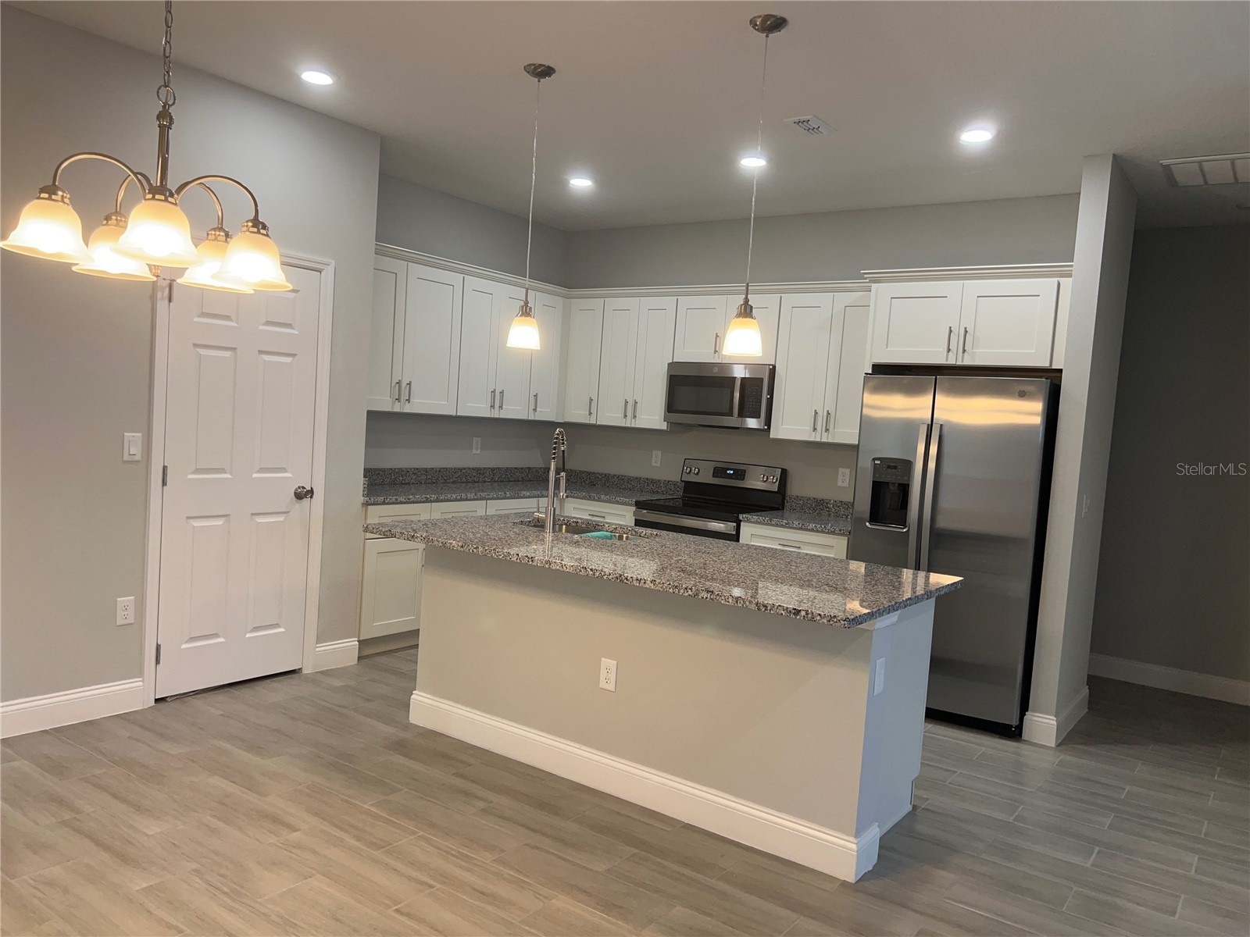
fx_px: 939
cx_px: 625
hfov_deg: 67.3
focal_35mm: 26
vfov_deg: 53.1
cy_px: 468
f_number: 1.5
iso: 100
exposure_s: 1/120
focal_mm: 5.7
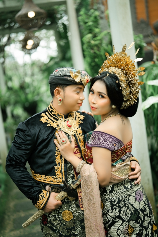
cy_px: 118
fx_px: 329
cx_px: 79
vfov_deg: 39.6
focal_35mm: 50
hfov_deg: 27.0
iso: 250
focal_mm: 50
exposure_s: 1/1000
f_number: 1.4
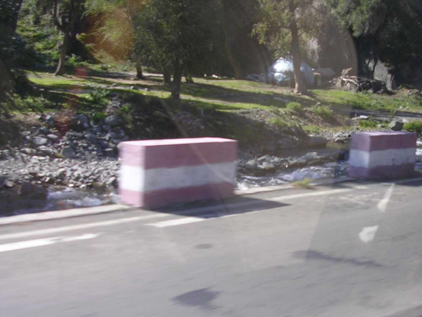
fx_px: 695
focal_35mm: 57
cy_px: 190
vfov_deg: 25.6
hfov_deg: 33.3
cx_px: 296
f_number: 2.8
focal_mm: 5.8
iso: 50
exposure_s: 1/116
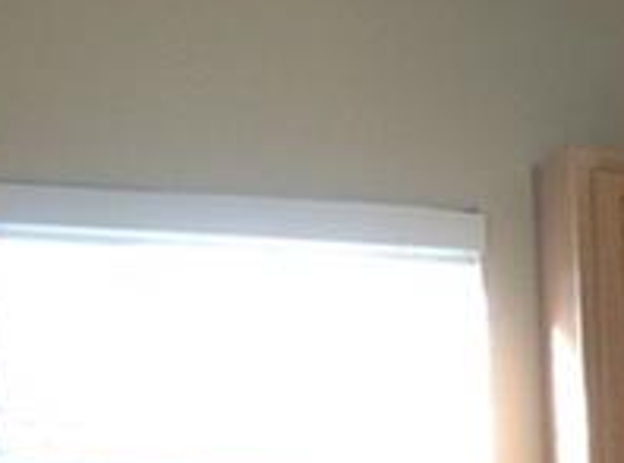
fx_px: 3071
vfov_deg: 8.1
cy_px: 995
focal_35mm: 171
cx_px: 1270
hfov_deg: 10.6
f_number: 2.4
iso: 32
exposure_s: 1/40
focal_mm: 3.3
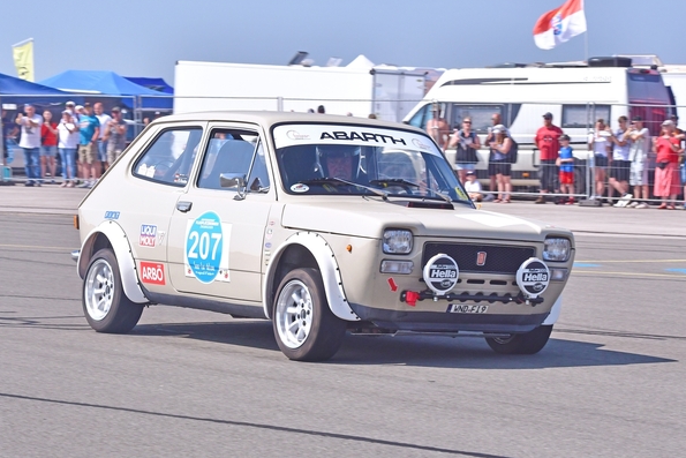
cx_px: 344
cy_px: 230
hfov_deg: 15.8
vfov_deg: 10.6
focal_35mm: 130
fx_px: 2478
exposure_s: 1/640
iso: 800
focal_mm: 86
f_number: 11
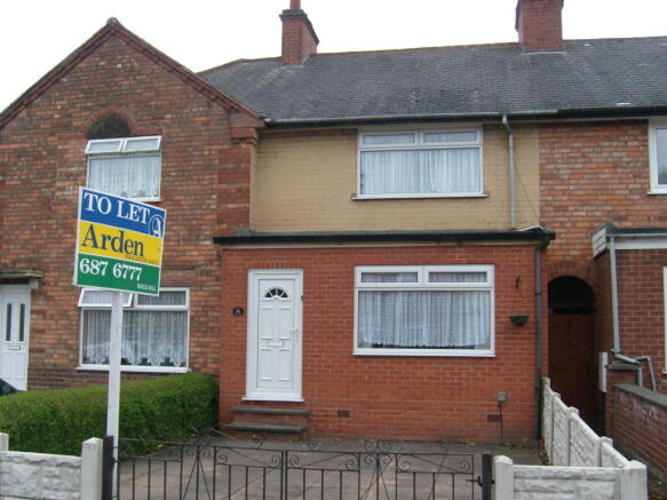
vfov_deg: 40.7
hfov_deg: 52.6
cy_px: 250
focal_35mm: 35
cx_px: 334
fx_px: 674
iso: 80
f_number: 7.1
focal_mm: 5.8
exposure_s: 1/125
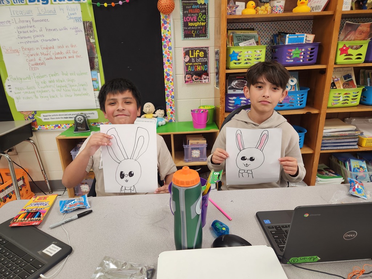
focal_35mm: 23
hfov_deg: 73.9
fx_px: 247
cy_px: 140
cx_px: 186
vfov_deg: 58.9
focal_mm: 5.4
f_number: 1.8
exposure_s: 1/120
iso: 100
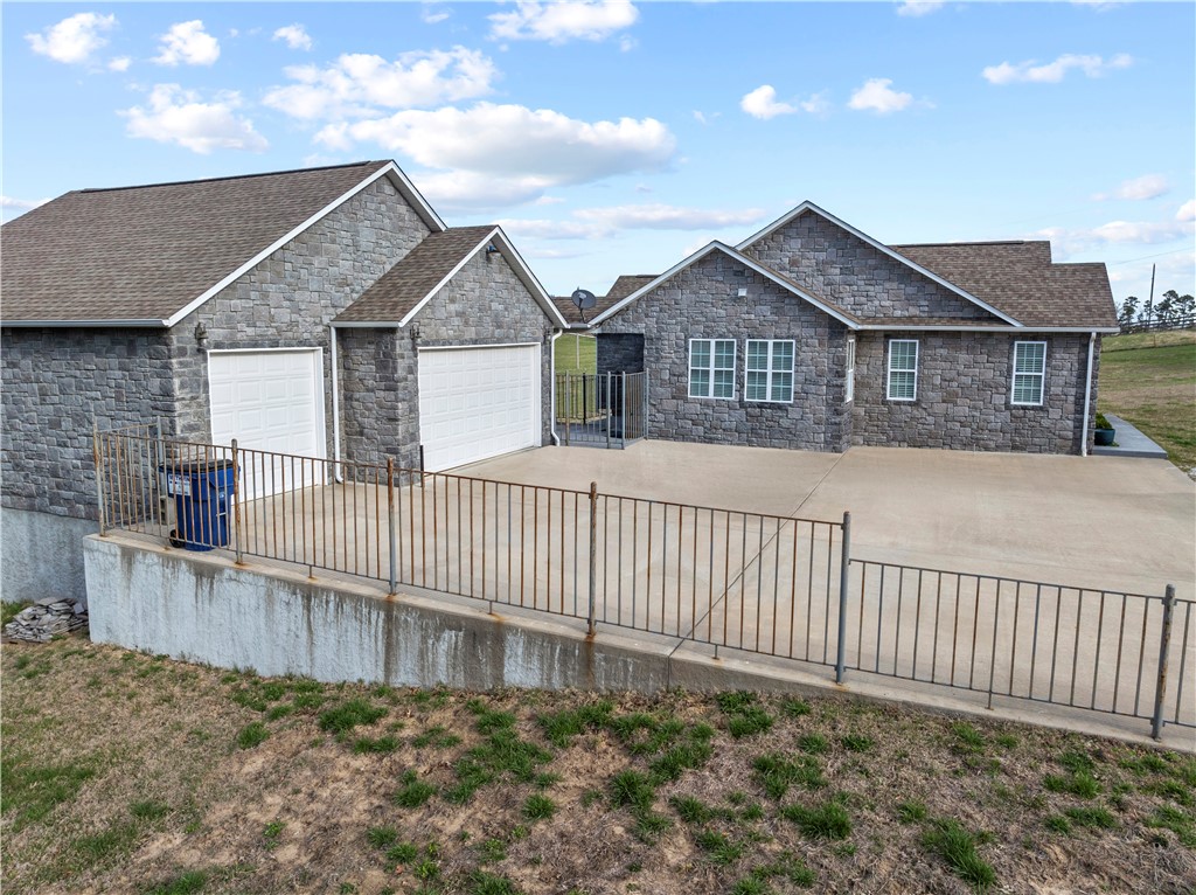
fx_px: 828
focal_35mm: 24
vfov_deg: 56.7
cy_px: 448
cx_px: 598
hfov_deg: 71.6
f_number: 2.8
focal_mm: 12.29
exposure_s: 1/2000
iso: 100
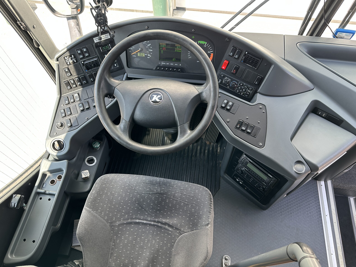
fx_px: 247
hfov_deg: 71.6
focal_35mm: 24
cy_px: 134
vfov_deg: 56.8
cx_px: 178
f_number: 1.78
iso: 125
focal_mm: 6.86
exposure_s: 1/123
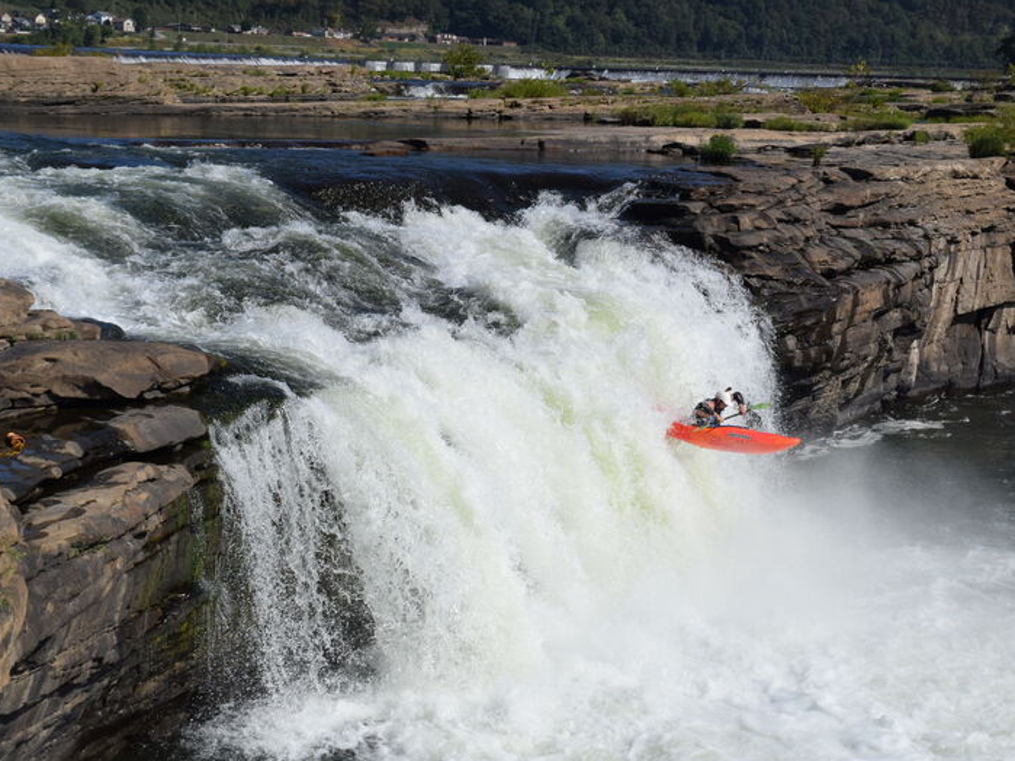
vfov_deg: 22.2
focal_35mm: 66
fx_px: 1935
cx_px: 517
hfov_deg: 29.4
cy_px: 386
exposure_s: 1/1000
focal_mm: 40
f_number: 16
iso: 500
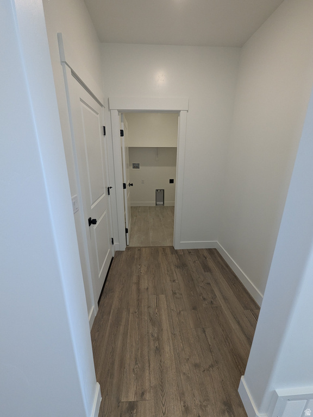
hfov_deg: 89.9
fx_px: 157
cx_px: 156
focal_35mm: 13
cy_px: 208
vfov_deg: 106.2
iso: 133
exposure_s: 1/60
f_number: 2.2
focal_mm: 1.95
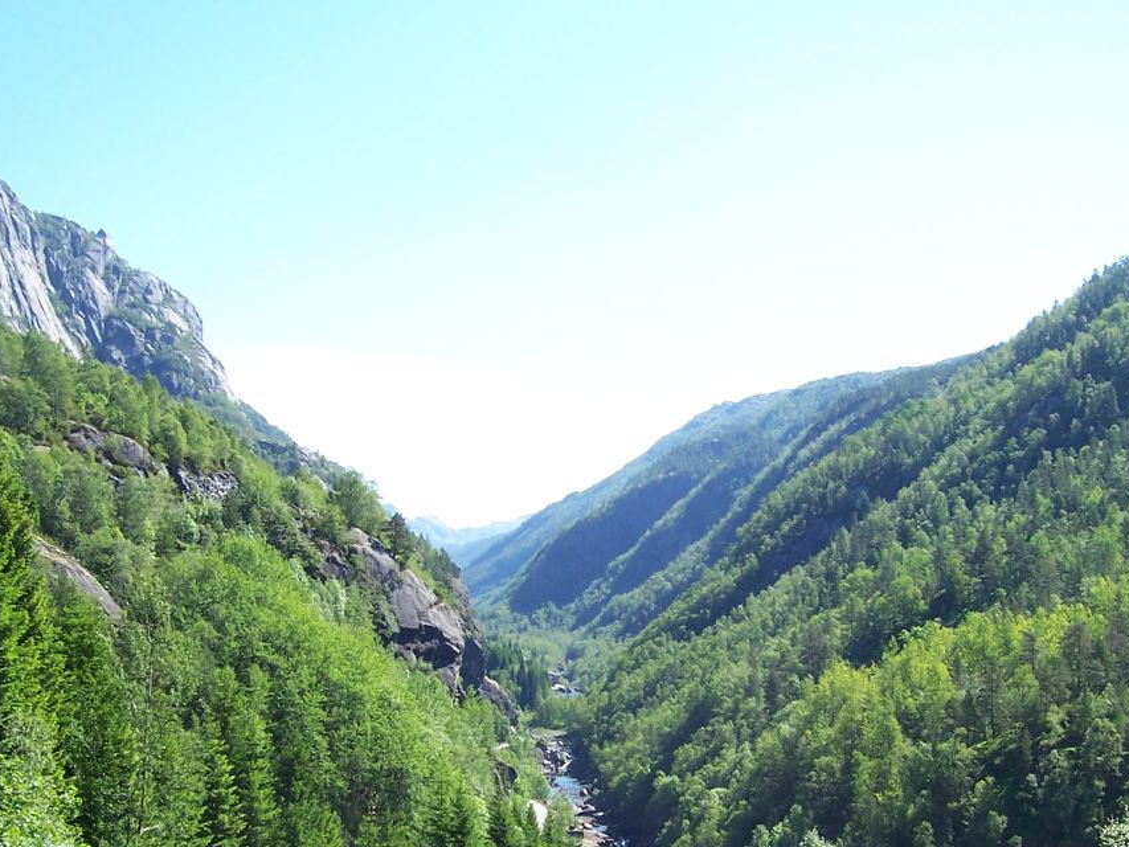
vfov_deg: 28.3
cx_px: 605
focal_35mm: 51
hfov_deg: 37.5
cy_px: 603
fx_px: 1664
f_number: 5.6
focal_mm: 5.6
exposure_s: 1/180
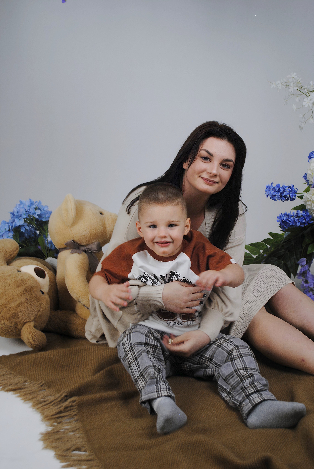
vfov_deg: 43.6
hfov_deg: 29.9
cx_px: 157
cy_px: 234
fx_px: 587
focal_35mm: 45
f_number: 4.5
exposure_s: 1/60
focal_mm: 30
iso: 560
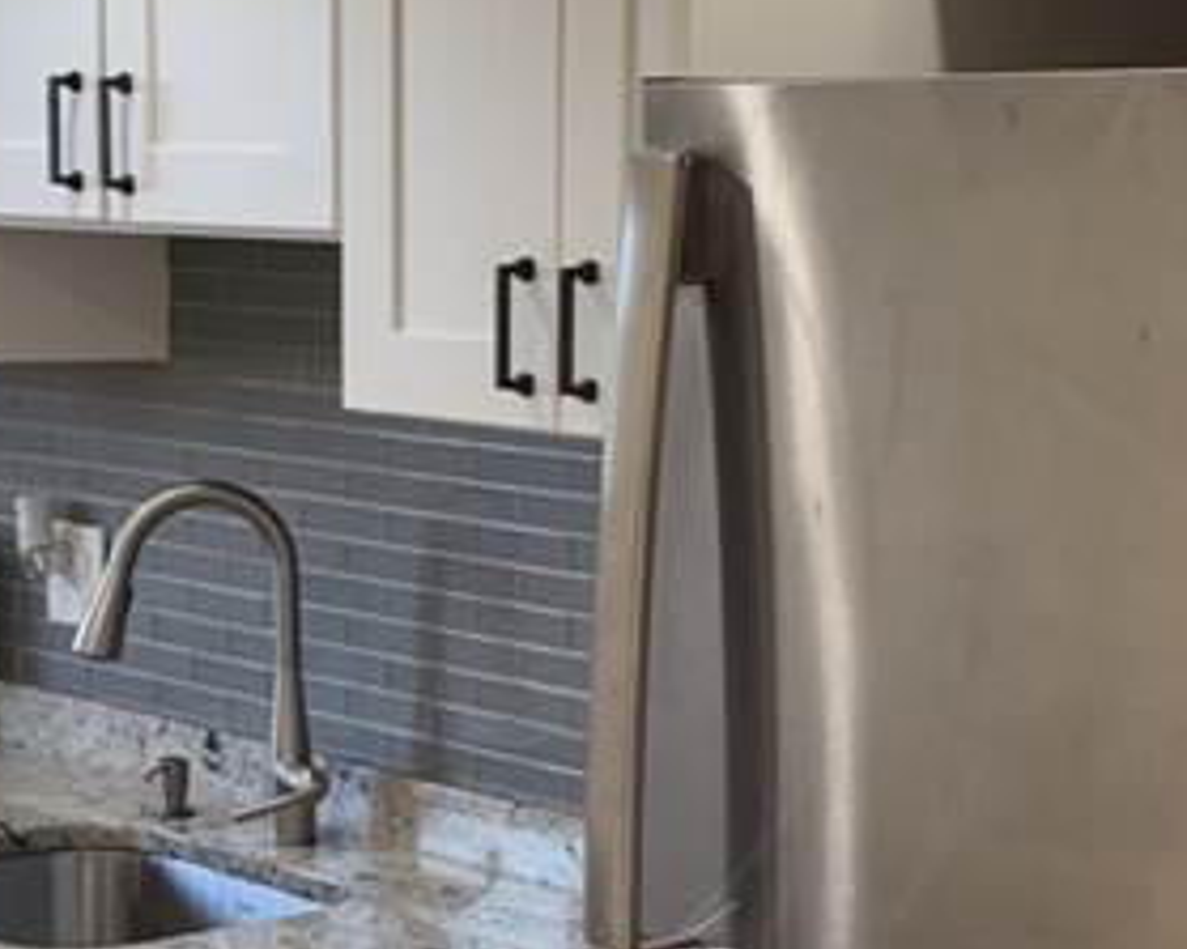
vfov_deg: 17.8
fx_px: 3020
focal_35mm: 86
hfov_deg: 22.2
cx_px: 753
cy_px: 647
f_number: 1.78
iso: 160
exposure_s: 1/120
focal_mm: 6.76
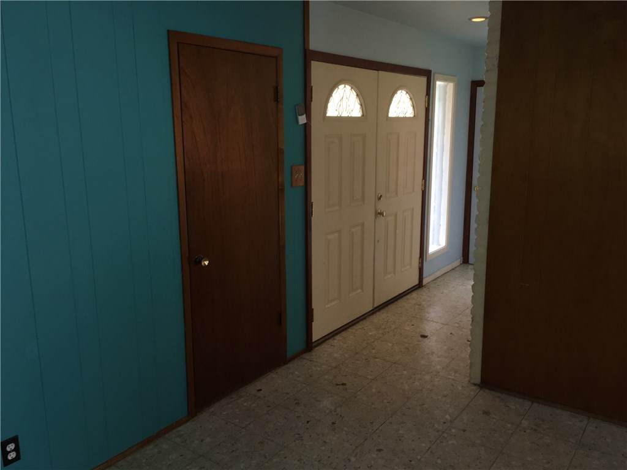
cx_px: 314
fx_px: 525
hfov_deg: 61.7
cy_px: 235
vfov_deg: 48.2
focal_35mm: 29
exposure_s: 1/24
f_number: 2.2
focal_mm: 4.15
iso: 50
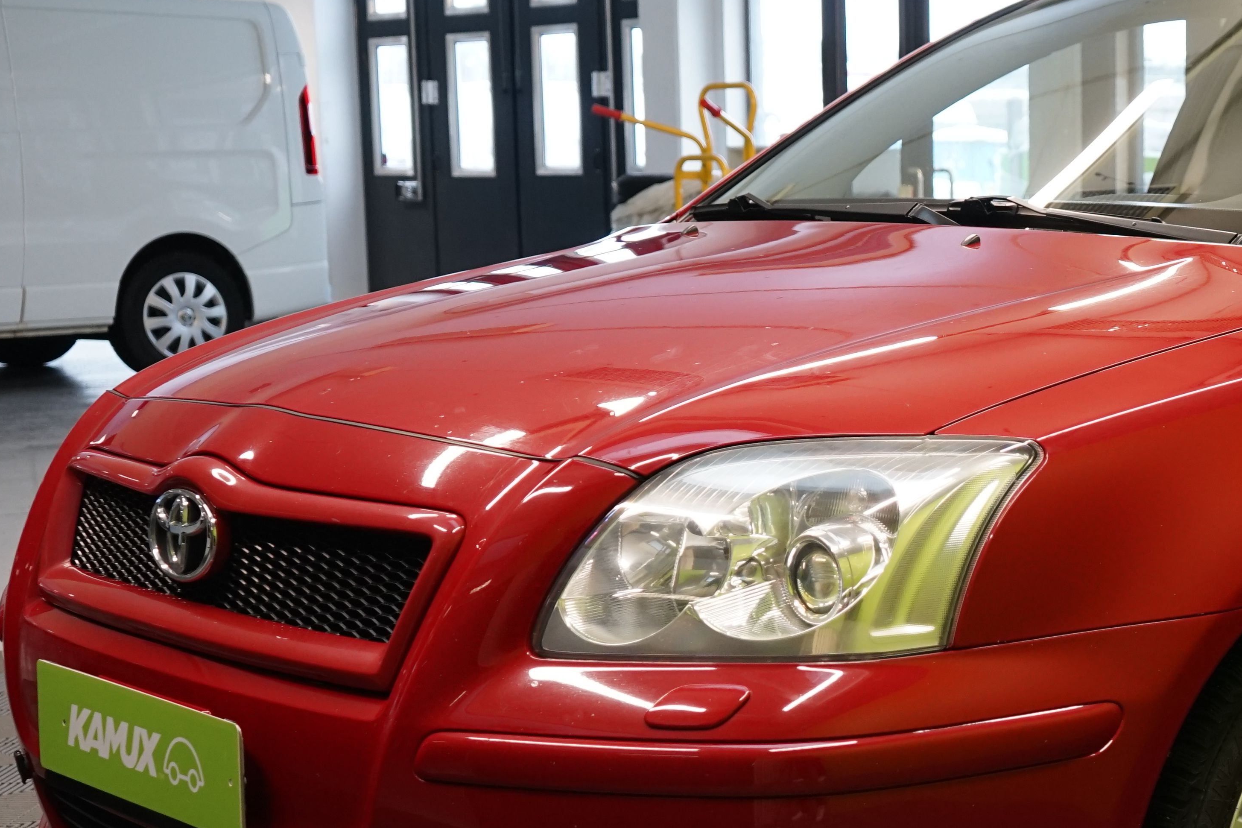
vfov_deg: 20.5
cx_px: 1153
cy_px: 569
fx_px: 2277
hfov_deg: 29.1
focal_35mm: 66
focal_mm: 32
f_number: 4.5
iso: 1000
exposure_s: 1/30
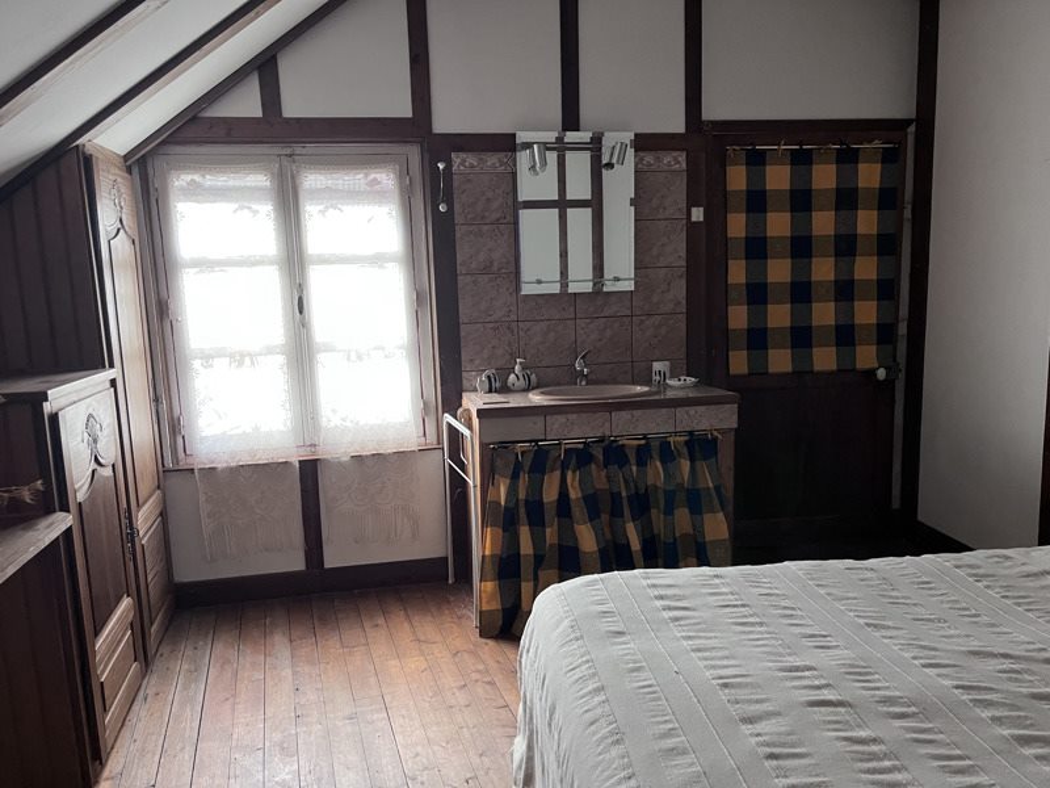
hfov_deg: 67.3
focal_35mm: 26
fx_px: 789
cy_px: 394
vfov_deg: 53.1
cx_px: 525
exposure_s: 1/60
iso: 320
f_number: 1.6
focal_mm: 5.1
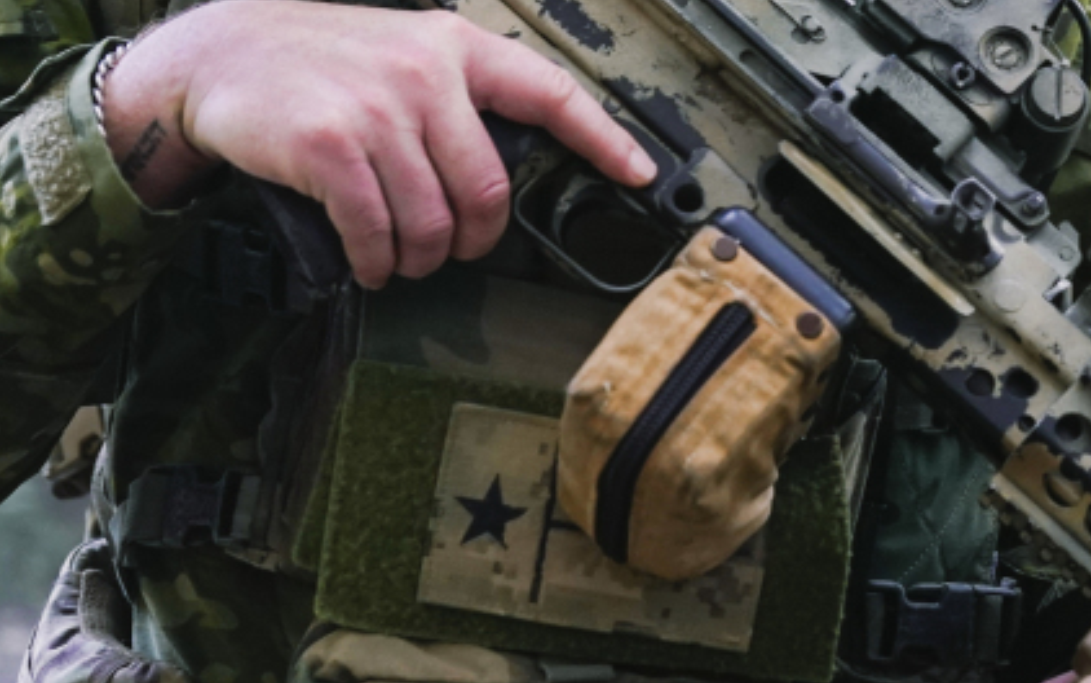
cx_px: 814
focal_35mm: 142
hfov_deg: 14.7
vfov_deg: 9.2
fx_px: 4223
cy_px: -54
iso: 1600
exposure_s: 1/160
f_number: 3.2
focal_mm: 49
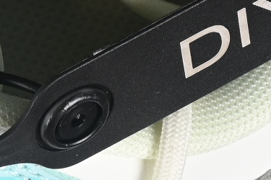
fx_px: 4193
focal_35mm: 557
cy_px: 14
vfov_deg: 2.5
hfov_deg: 3.7
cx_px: -358
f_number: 7.1
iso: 160
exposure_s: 1/60
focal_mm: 50
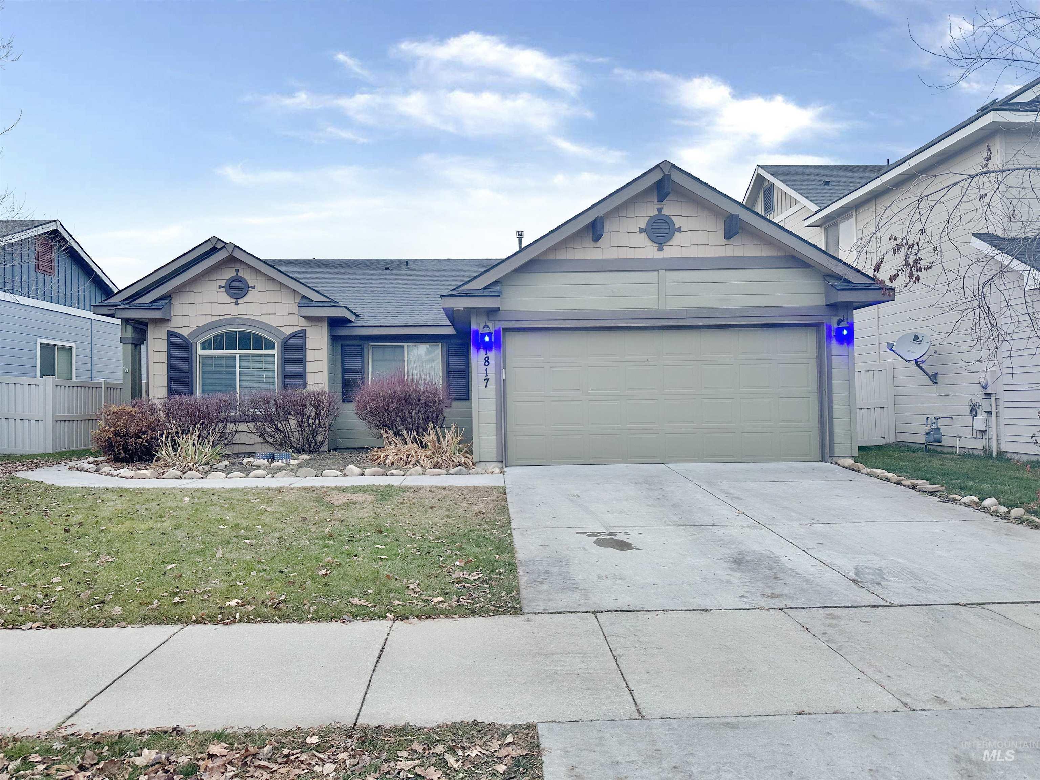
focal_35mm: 24
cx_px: 520
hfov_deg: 71.6
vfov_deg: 56.8
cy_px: 390
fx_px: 721
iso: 125
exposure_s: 1/120
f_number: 1.78
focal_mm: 6.86
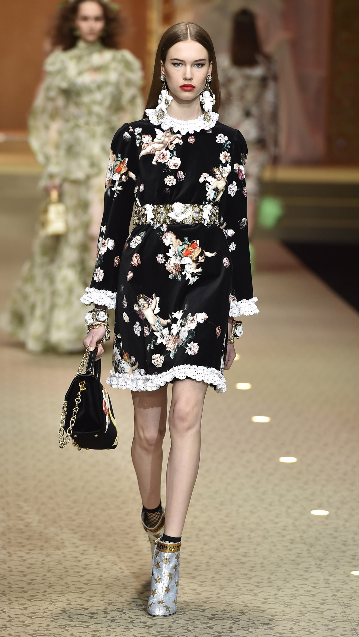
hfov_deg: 5.8
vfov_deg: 10.3
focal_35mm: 210
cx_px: 174
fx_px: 3553
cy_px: 318
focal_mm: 200
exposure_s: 1/1600
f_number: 4
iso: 1600
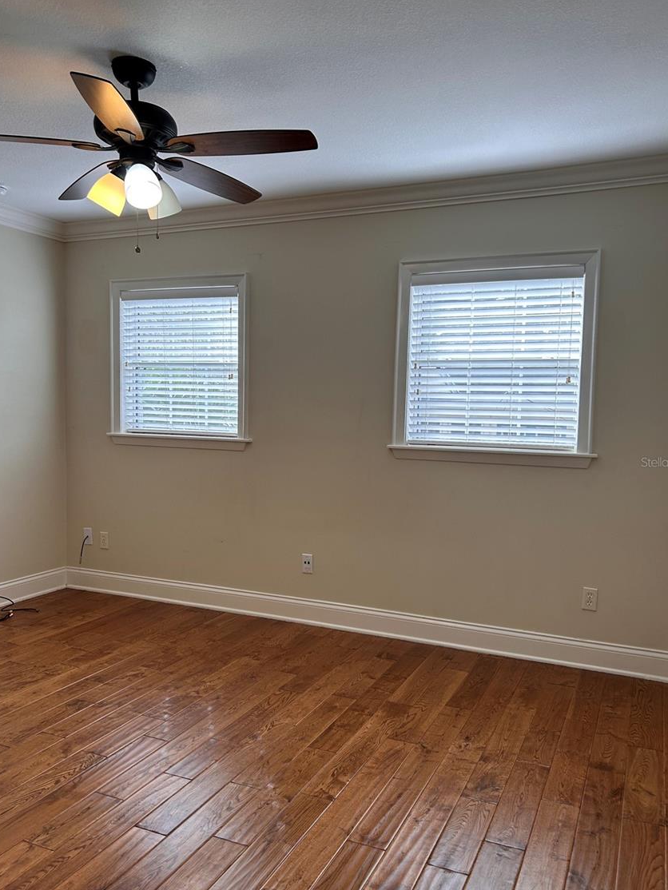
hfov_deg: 49.8
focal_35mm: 28
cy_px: 462
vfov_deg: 63.4
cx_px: 338
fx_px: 720
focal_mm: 5.7
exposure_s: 1/155
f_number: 1.5
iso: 64
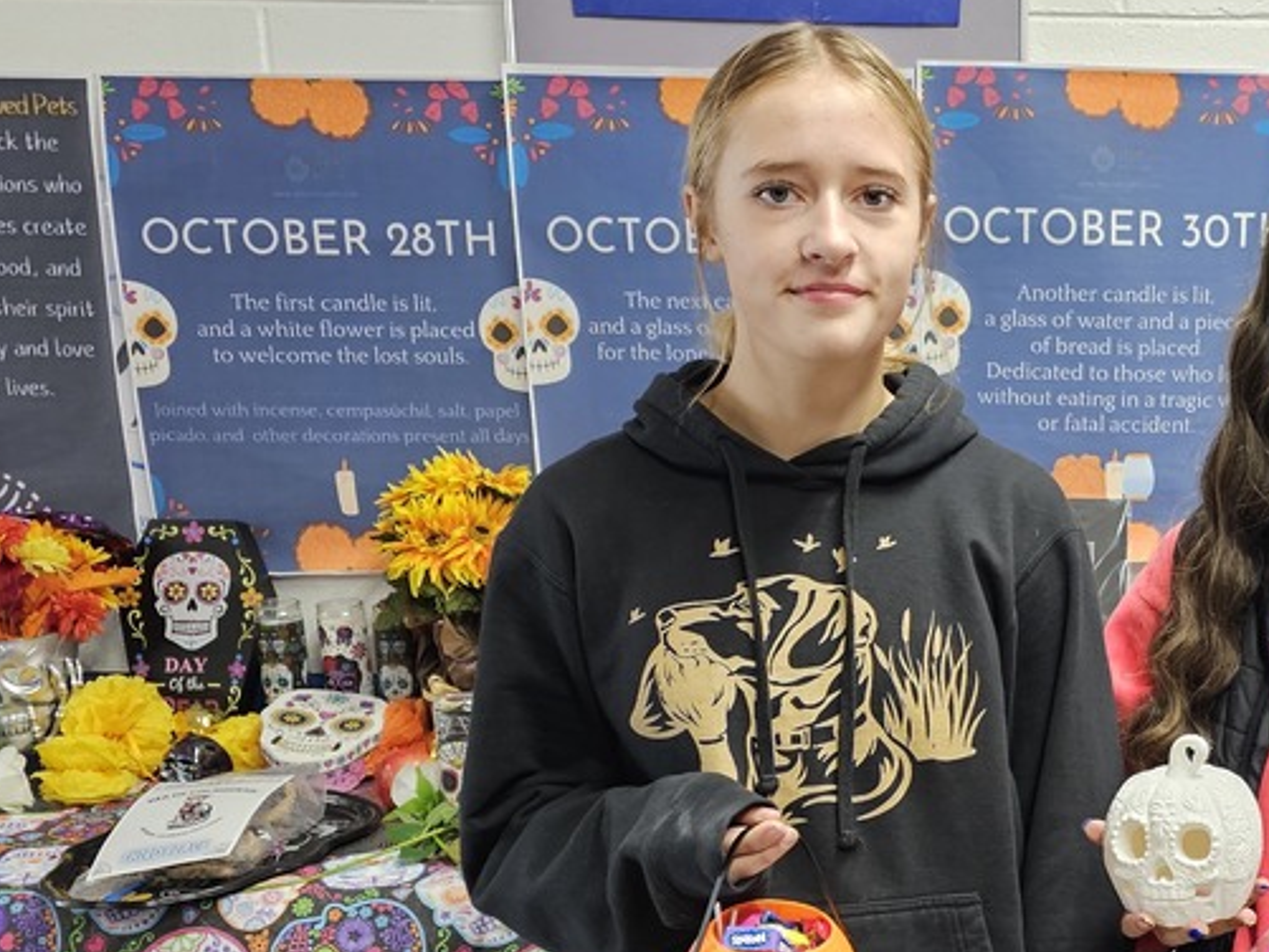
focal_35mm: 47
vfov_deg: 30.3
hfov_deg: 38.2
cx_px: 1094
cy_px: 732
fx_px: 1723
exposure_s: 1/120
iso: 800
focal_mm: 6.3
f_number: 1.7
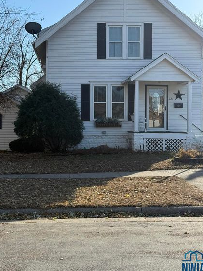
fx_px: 446
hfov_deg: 25.6
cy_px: 114
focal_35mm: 57
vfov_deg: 33.7
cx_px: 86
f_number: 1.78
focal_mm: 6.76
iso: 100
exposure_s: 1/3534
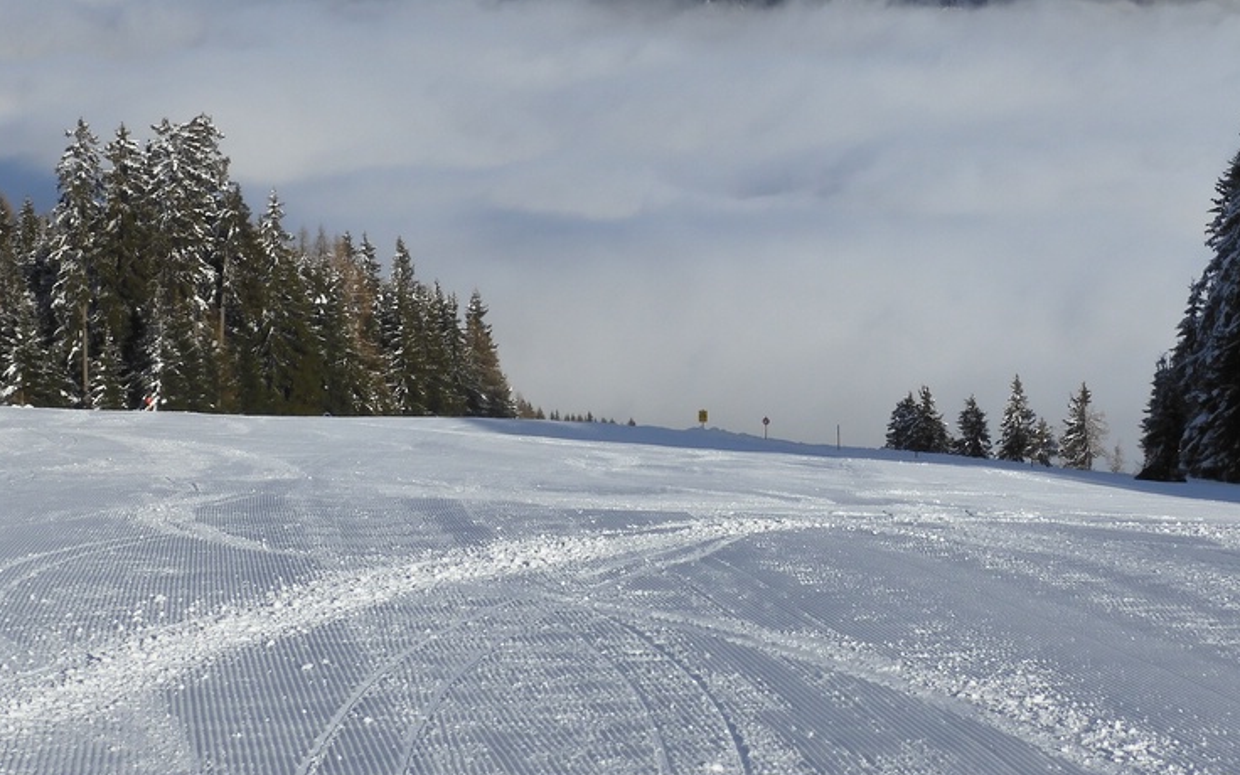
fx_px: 2636
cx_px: 753
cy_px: 209
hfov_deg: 26.4
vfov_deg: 16.7
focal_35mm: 78
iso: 100
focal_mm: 10.2
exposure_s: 1/1600
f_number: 5
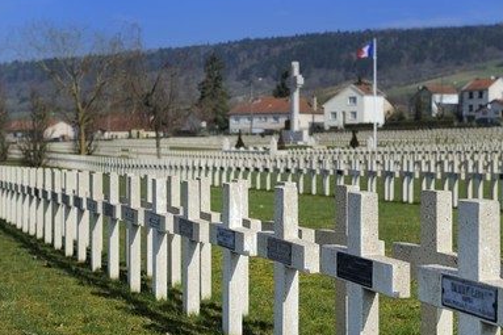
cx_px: 255
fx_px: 950
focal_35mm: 68
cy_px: 169
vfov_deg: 20.0
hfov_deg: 29.7
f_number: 5.6
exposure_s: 1/1250
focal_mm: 62
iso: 200
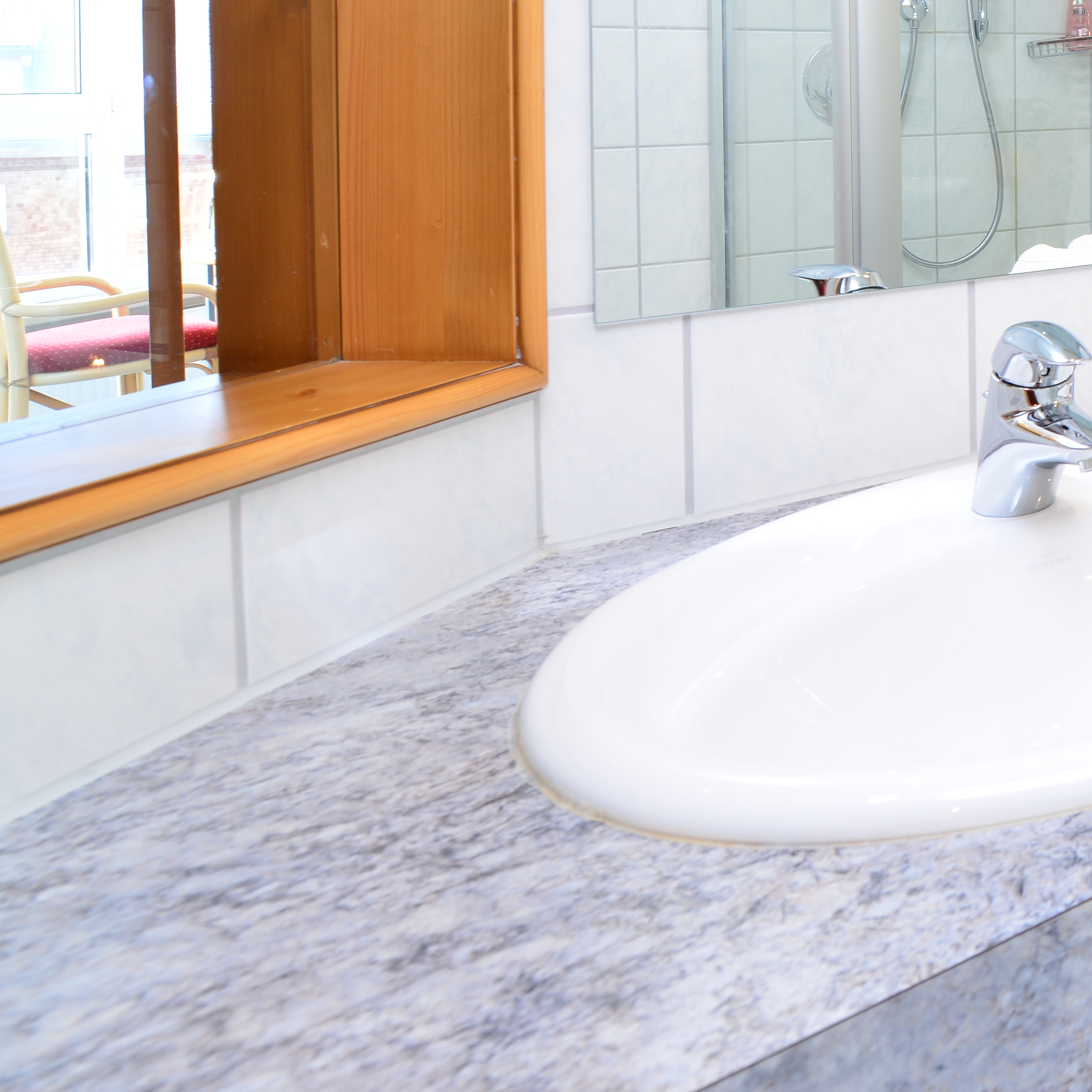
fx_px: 1249
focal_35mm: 35
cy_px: 71
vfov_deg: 42.5
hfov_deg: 30.6
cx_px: 1568
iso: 100
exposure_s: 1
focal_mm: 14
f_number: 8
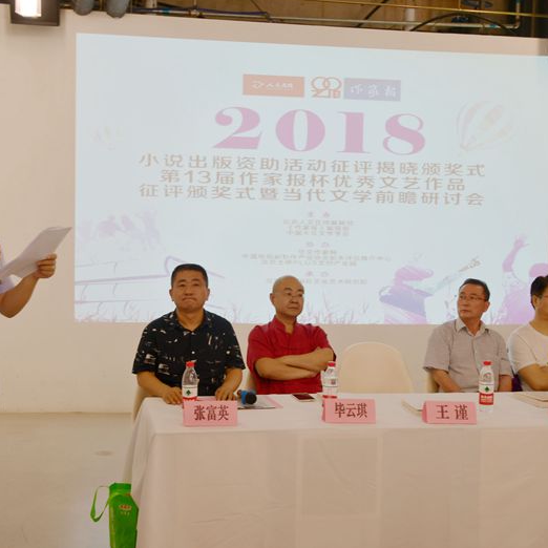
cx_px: 250
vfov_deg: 39.2
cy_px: 271
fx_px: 770
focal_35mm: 43
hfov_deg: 39.1
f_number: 3.5
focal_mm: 22
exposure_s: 1/15
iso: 100
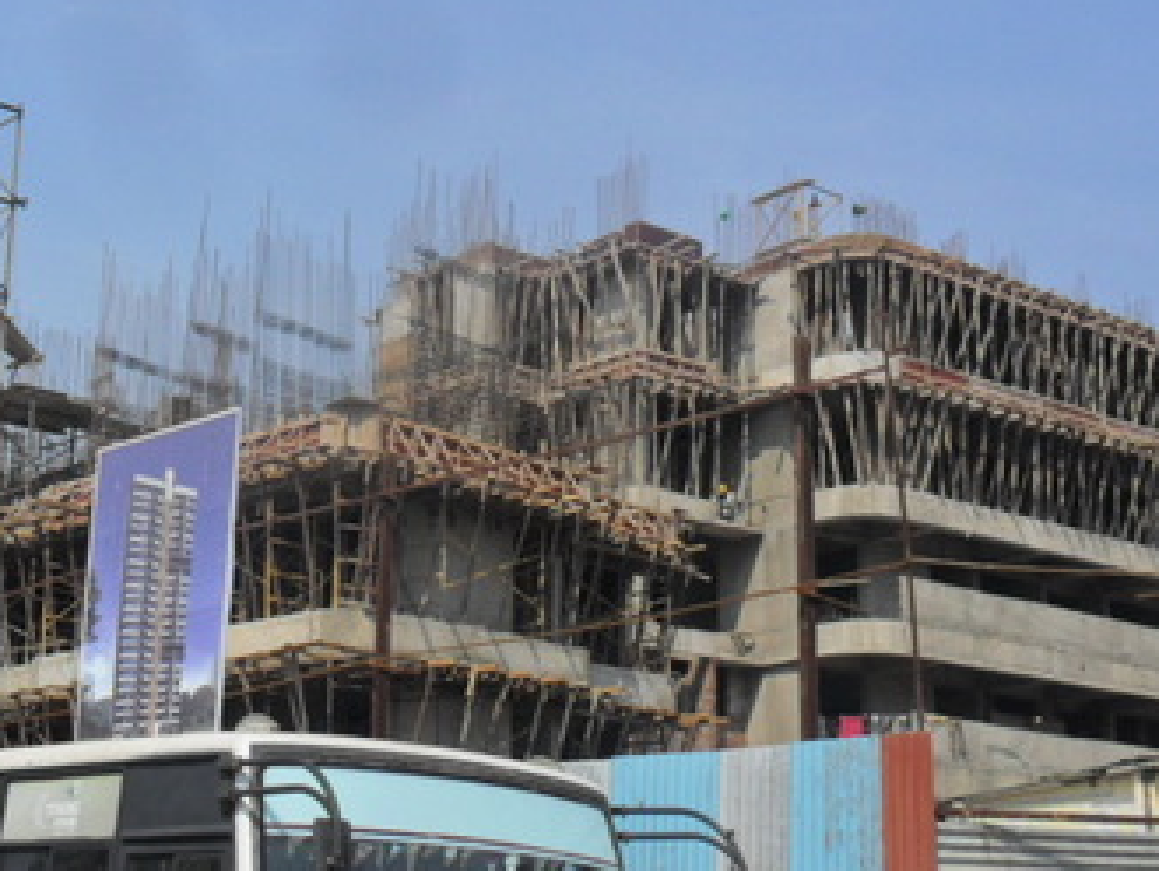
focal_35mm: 62
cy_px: 516
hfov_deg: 31.0
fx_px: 2077
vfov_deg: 23.6
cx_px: 439
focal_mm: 5.7
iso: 100
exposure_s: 1/250
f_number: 9.4
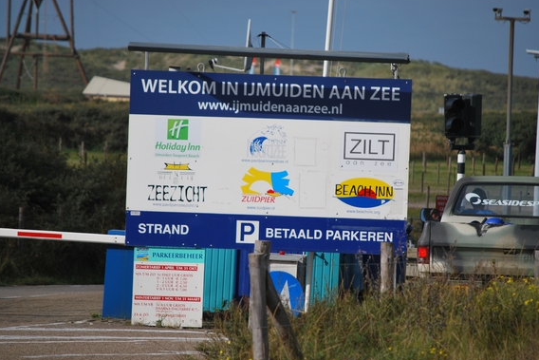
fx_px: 4156
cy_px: 184
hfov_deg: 7.4
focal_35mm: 278
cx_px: 279
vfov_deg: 5.0
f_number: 5.6
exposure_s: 1/1600
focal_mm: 175
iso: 200
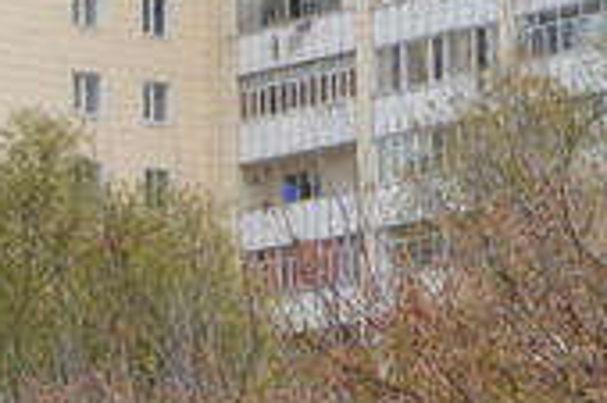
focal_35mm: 262
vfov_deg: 5.2
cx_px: 1255
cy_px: 189
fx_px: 4413
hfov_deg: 7.5
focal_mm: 34
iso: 100
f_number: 5
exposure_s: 1/200
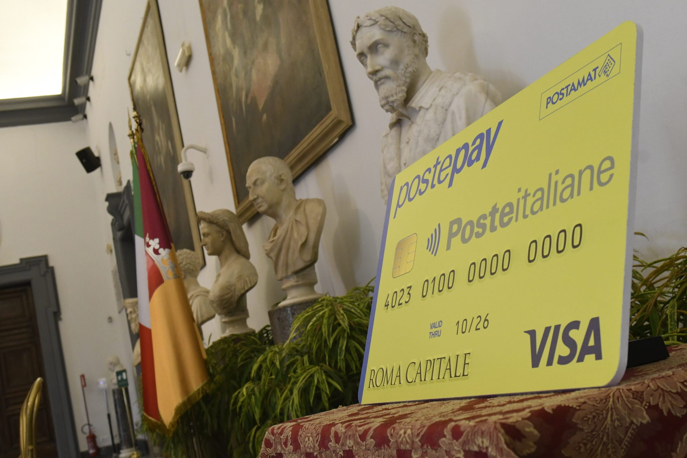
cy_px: 229
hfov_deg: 46.4
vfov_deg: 31.9
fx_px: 801
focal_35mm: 42
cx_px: 344
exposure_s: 1/320
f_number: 5.6
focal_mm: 28
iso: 2500
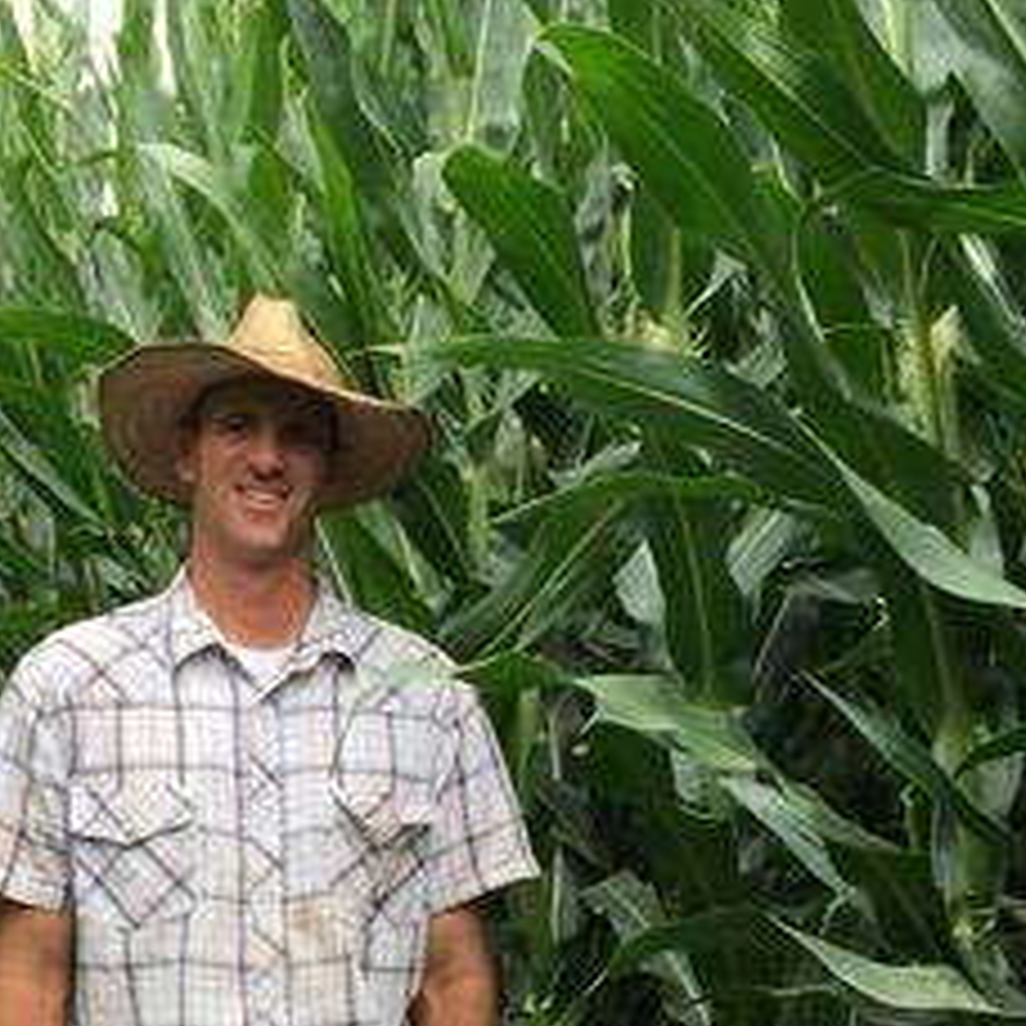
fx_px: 2414
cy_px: 702
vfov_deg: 23.9
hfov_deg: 24.0
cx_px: 536
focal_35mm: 72
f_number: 2.2
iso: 25
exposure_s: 1/296
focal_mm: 4.15
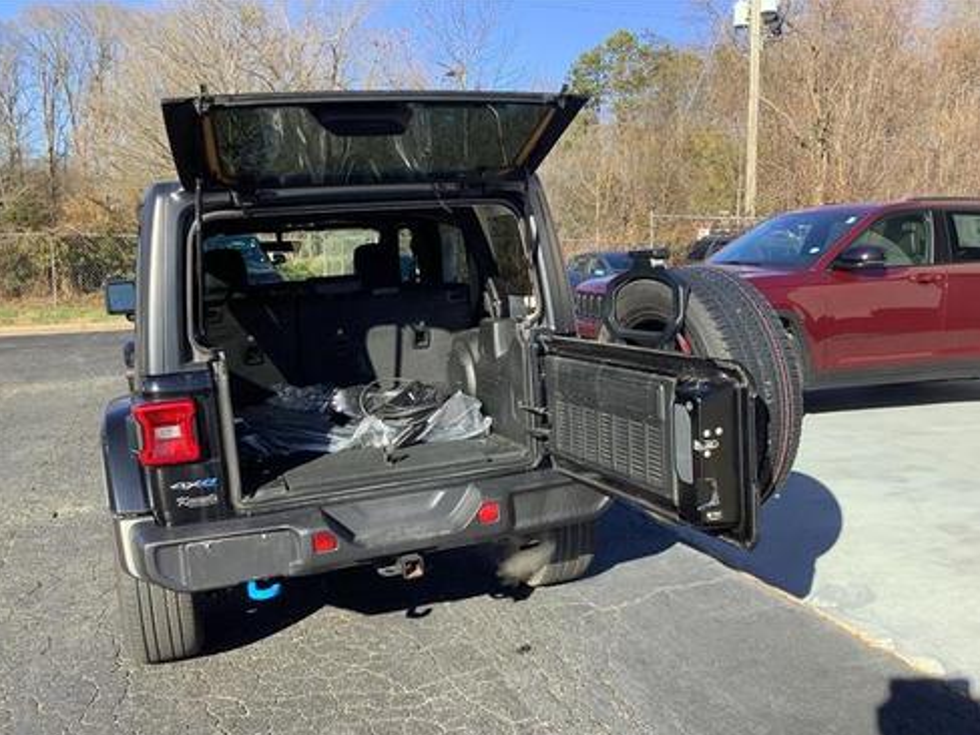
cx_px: 490
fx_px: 906
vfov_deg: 44.2
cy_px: 376
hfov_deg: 56.8
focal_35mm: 32
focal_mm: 3.3
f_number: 2.4
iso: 25
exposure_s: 1/345
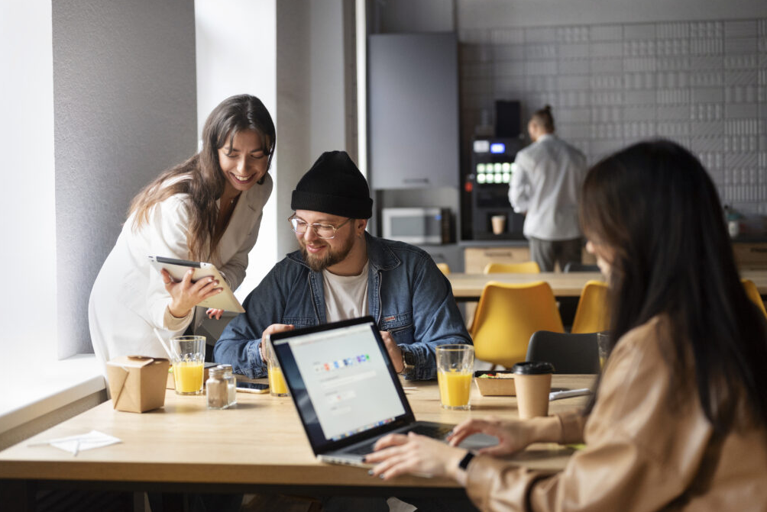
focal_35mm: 51
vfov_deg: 26.5
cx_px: 382
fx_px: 1087
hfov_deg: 38.9
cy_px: 257
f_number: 2.2
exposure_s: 1/200
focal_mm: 50
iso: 2000
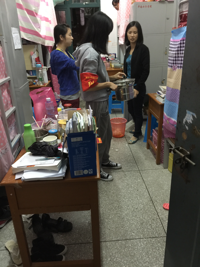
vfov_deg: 61.7
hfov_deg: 48.2
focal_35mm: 29
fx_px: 223
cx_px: 100
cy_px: 134
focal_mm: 4.15
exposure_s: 1/4
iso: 80
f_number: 2.2
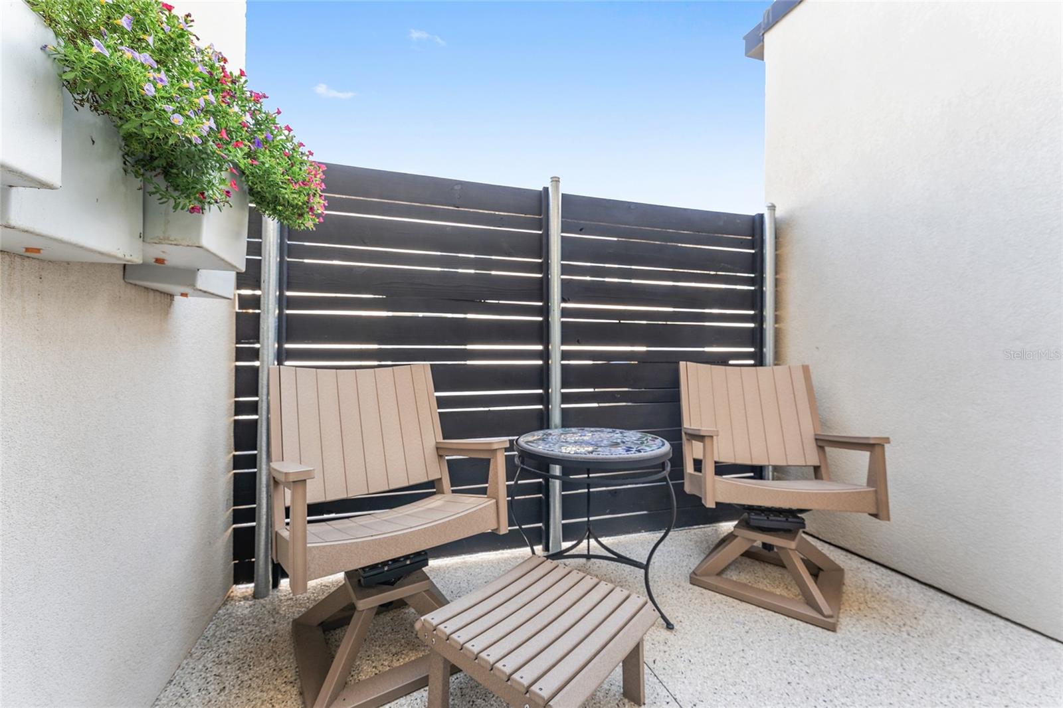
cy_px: 354
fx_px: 413
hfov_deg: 104.3
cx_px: 532
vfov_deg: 81.2
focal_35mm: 14
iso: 200
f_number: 7.1
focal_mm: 14
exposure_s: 1/20
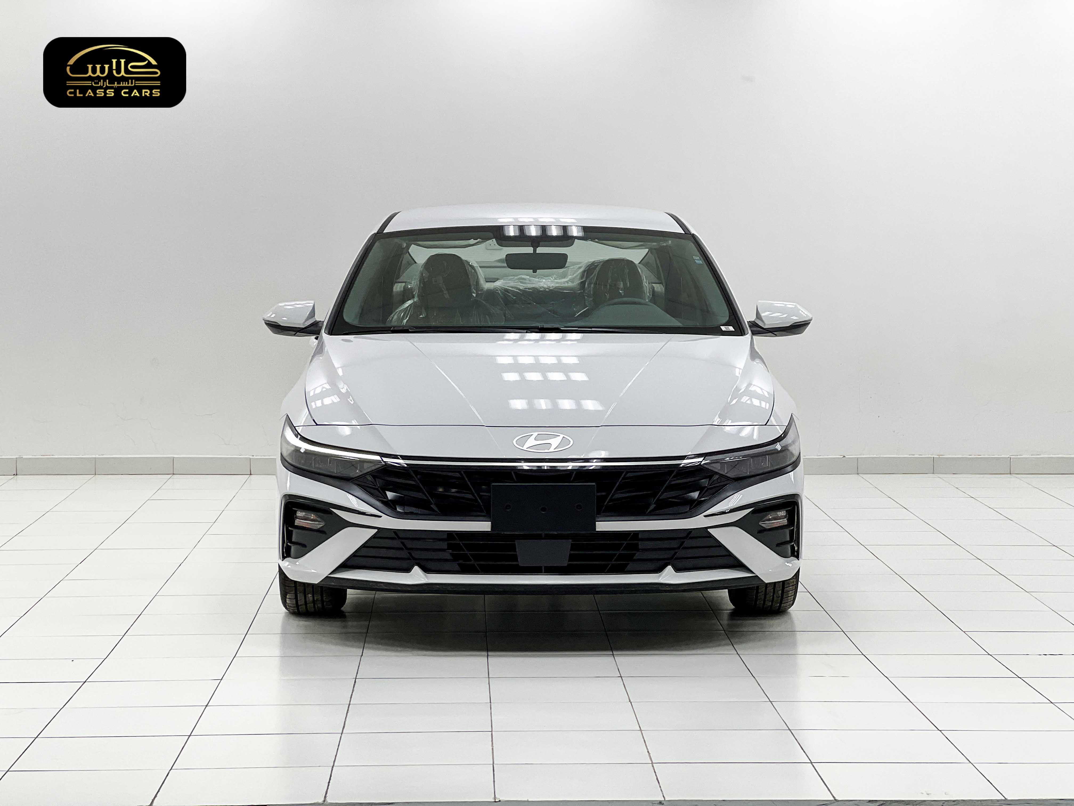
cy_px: 403
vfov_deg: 19.1
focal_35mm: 77
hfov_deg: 25.3
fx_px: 2389
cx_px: 537
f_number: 2.8
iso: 25
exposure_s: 1/120
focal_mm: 9
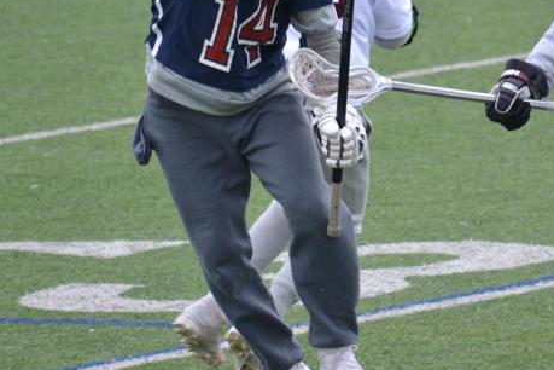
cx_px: 366
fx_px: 14418
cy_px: 108
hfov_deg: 2.2
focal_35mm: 937
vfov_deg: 1.5
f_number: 5.6
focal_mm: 280
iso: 450
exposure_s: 1/500
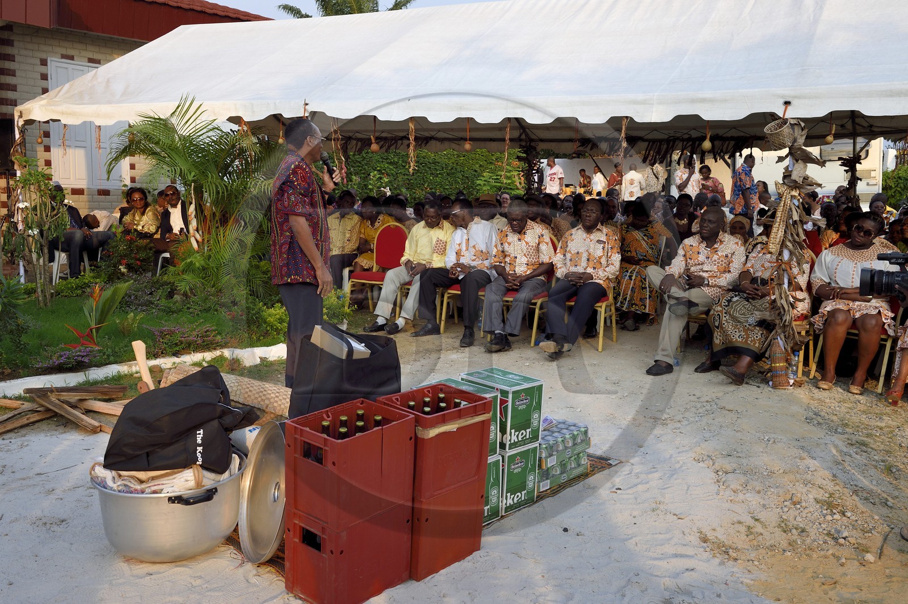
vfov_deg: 37.8
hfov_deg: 54.5
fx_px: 882
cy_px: 302
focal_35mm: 35
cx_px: 454
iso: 400
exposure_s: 1/160
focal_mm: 35
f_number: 10
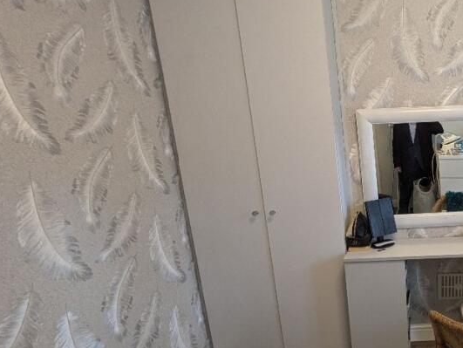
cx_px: 428
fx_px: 361
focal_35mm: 27
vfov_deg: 51.2
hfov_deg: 55.3
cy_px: 199
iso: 154
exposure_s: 1/33.3
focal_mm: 1.83
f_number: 2.2
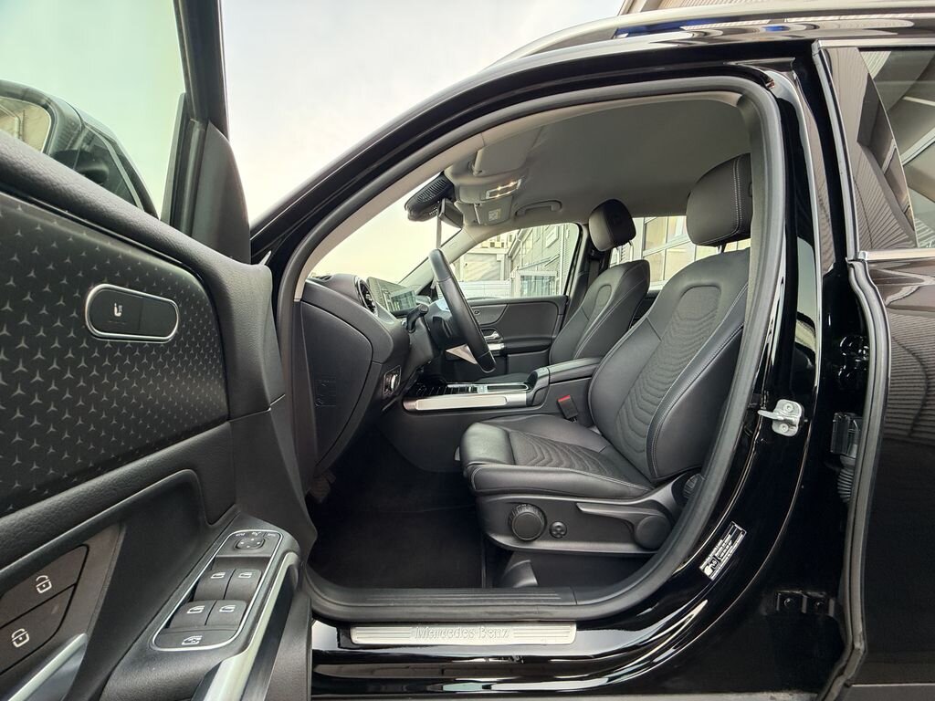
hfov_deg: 102.1
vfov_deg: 85.7
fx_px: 378
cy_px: 350
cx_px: 468
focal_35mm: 14
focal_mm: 2.22
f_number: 2.2
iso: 200
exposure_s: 1/121
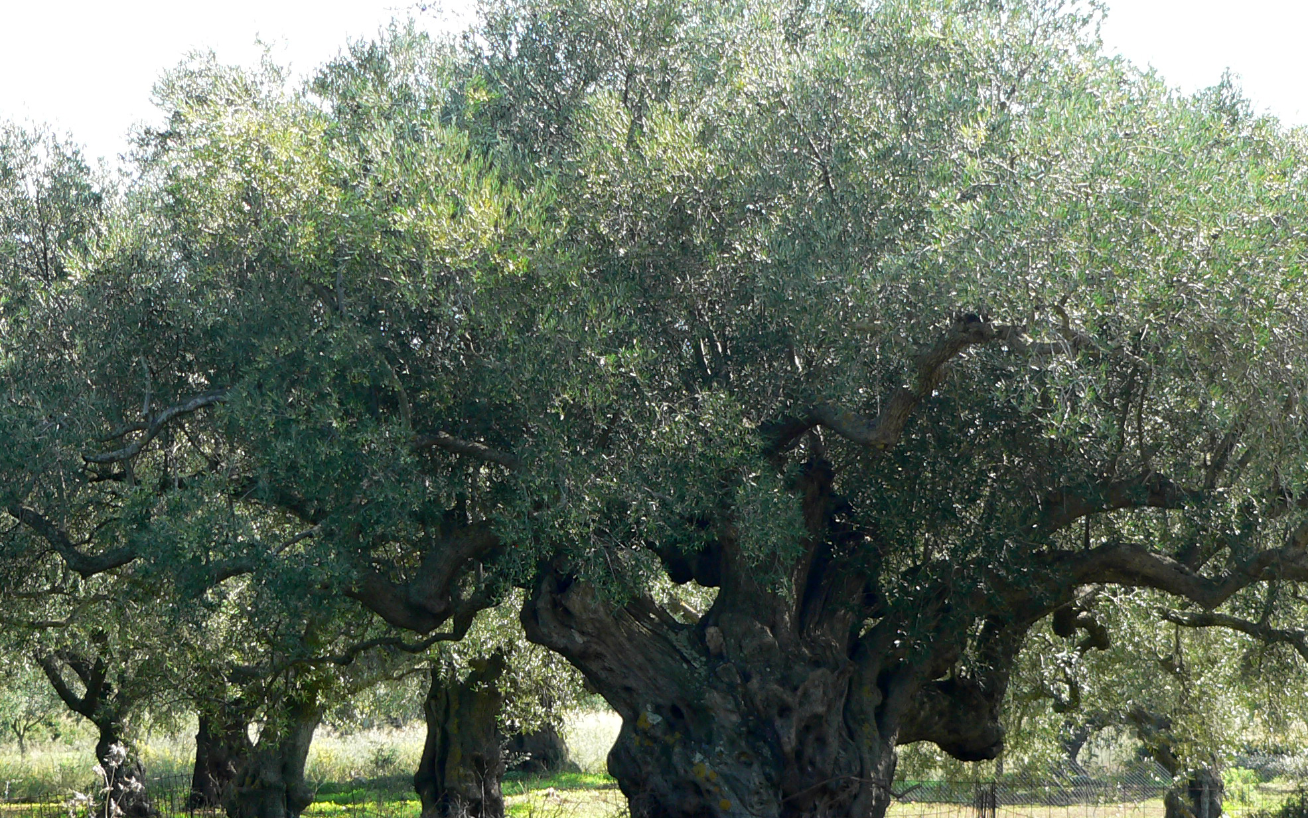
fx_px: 3779
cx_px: 759
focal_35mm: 106
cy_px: 591
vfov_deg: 12.3
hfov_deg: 19.6
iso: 80
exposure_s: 1/125
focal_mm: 12.8
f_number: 3.7
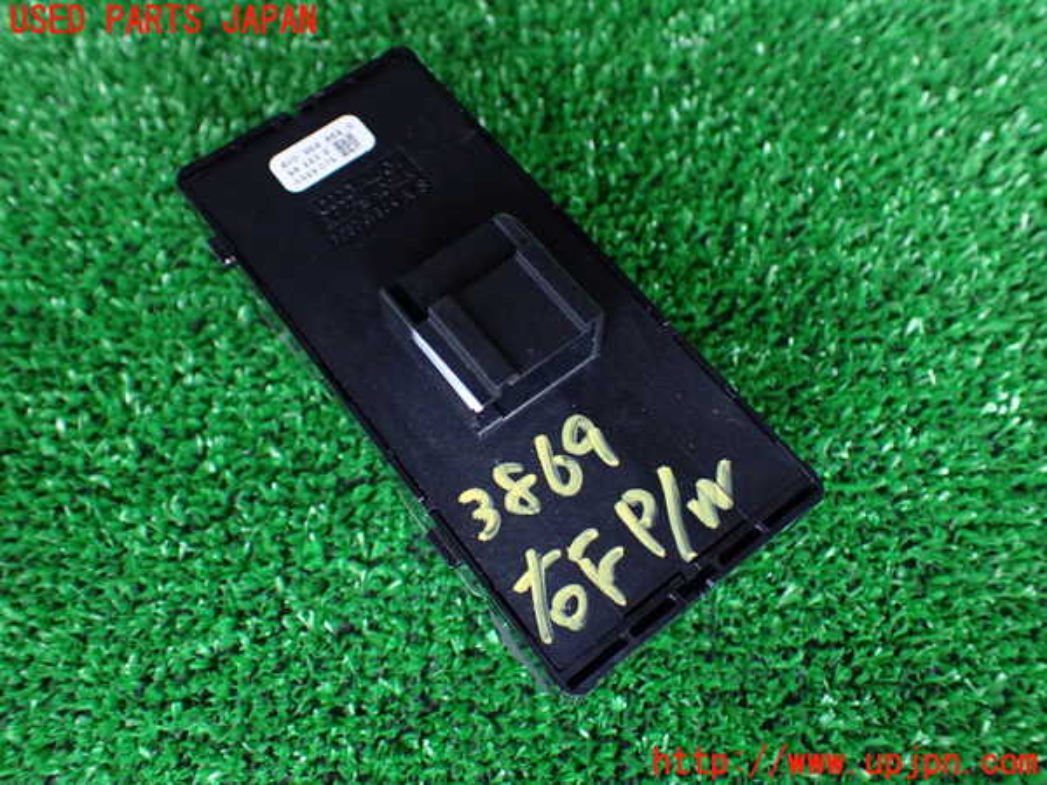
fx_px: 907
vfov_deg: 46.8
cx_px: 524
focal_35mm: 30
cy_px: 392
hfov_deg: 60.0
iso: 800
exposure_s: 1/125
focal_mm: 5.4
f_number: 2.3
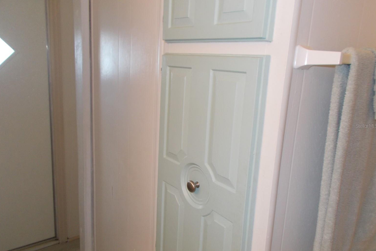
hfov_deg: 65.5
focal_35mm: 28
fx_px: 292
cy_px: 126
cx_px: 184
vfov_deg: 46.4
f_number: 3.2
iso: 200
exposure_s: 1/25
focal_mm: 4.6
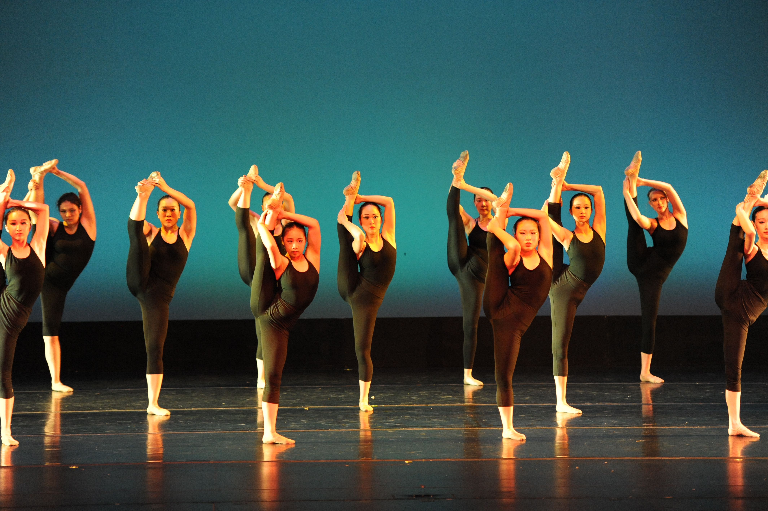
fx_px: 2878
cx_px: 384
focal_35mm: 135
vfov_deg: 10.1
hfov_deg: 15.2
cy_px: 256
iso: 3200
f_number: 2.8
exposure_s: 1/320
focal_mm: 135
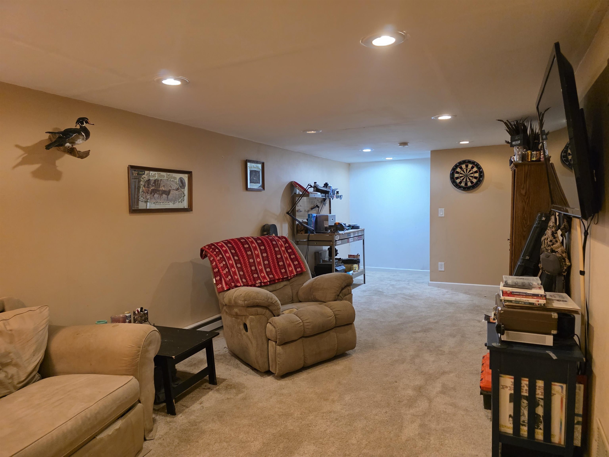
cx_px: 304
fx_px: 405
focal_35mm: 23
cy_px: 228
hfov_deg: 73.9
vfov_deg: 58.9
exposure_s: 1/120
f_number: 1.7
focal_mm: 6.3
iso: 800
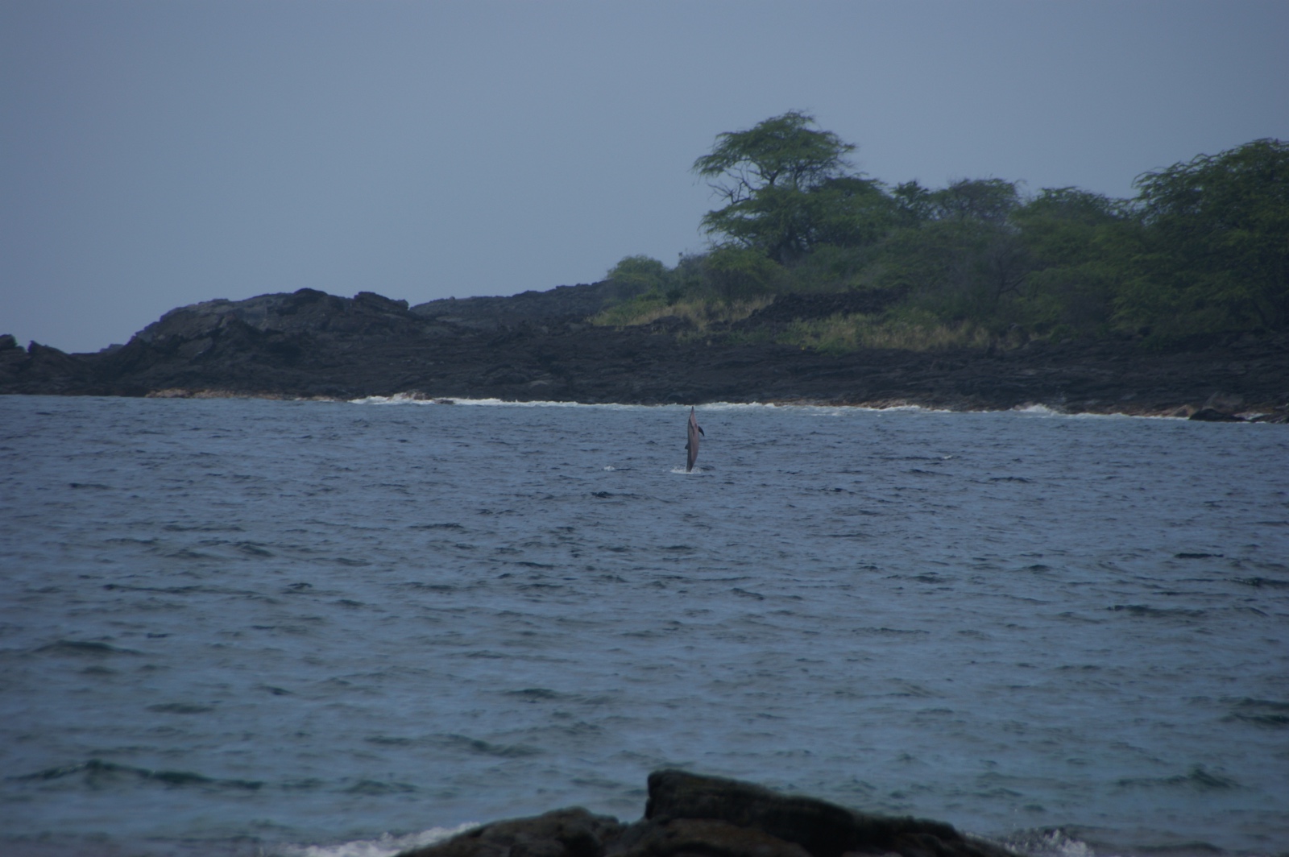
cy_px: 428
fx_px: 13416
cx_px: 644
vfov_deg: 3.7
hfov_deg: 5.5
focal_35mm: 375
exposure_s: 1/500
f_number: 7.1
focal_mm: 250
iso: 100
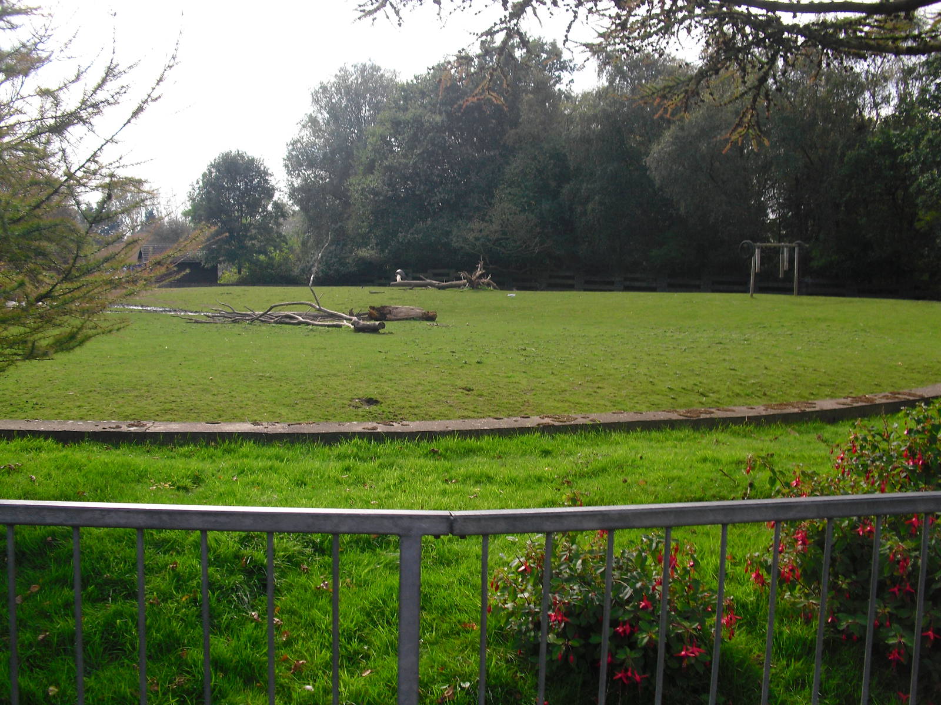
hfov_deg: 51.4
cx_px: 470
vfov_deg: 39.7
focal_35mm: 36
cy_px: 352
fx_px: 979
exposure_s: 1/80
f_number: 7.8
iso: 100
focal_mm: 6.3
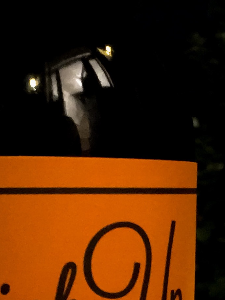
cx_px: 214
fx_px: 1066
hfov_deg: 11.9
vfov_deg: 15.9
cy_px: 258
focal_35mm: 123
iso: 640
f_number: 1.8
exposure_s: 1/4
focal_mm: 3.99
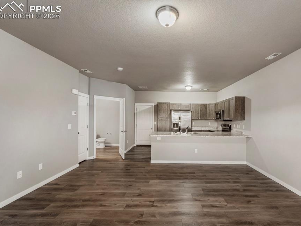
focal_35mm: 16
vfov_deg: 78.1
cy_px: 119
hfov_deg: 94.0
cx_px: 170
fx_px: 139
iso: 800
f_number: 8
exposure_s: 1/100
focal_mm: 14
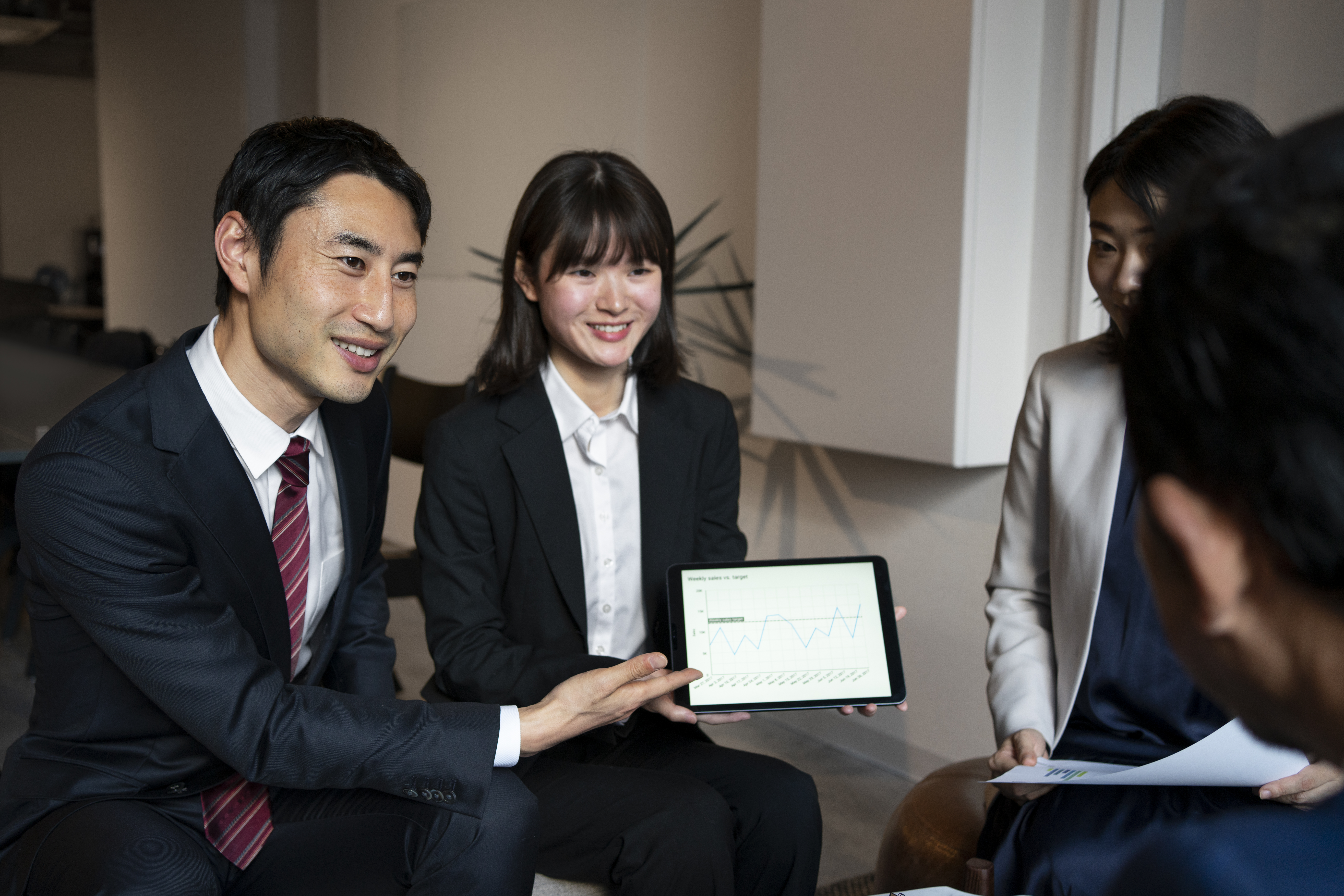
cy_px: 448
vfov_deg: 37.9
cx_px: 672
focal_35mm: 35
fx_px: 1307
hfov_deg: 54.4
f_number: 3.2
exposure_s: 1/200
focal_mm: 35
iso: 400
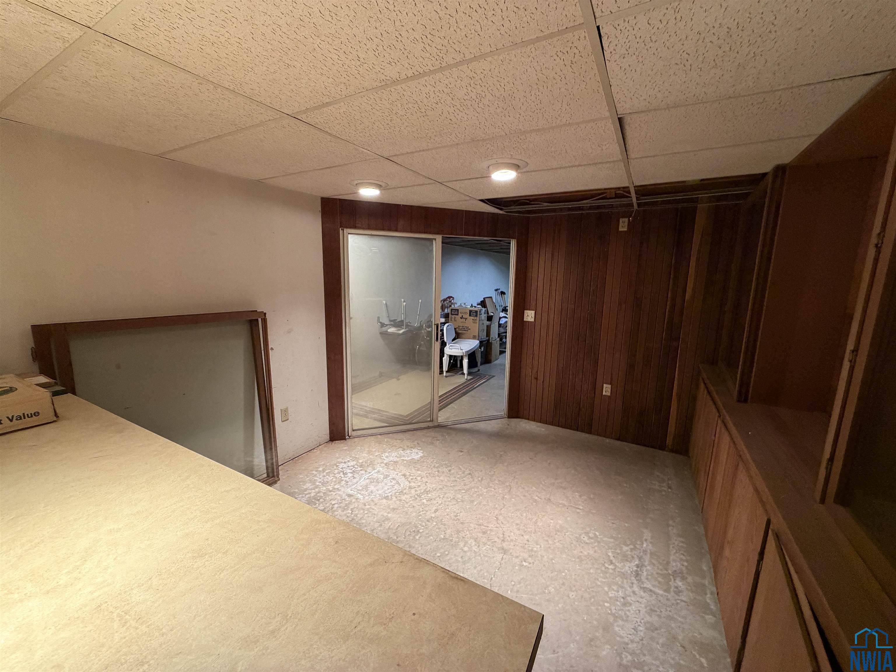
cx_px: 448
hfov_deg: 102.1
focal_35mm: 14
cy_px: 336
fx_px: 362
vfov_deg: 85.7
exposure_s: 1/60
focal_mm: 2.22
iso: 320
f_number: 2.2
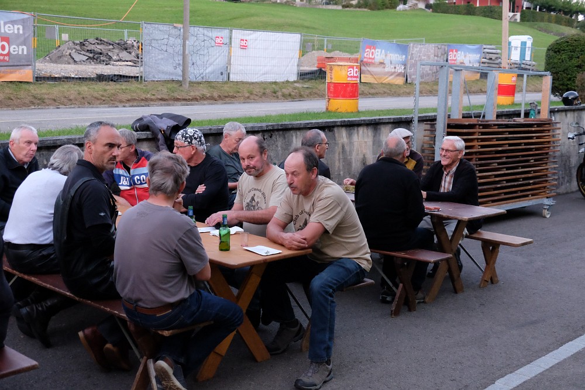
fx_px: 715
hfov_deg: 44.5
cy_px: 195
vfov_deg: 30.5
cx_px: 292
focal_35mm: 44
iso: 5000
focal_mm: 29.3
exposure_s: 1/140
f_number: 4.3
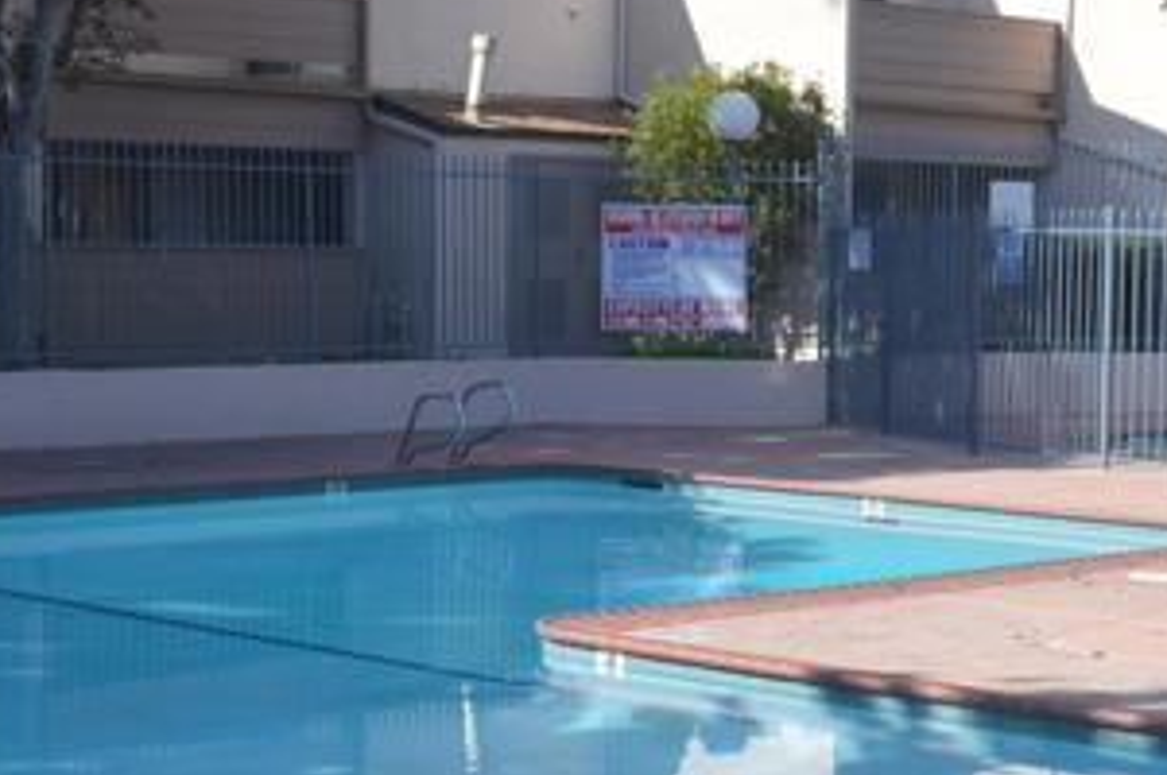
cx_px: 694
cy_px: 451
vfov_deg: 14.8
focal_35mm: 92
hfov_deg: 22.1
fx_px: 2979
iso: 100
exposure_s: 1/200
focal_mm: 18
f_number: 7.1
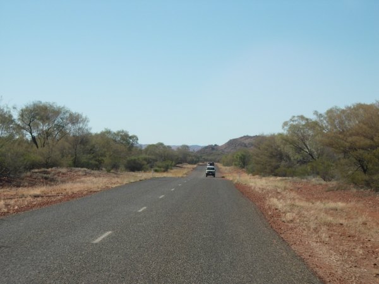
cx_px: 190
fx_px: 1237
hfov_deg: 17.4
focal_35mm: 113
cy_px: 142
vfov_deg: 13.1
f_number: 8.2
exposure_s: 1/215
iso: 79
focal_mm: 23.4
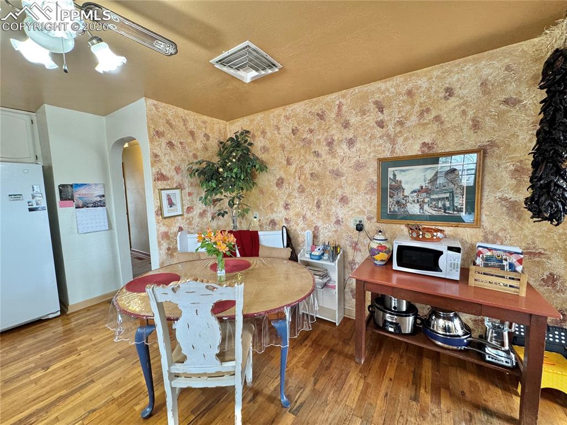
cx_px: 284
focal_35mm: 14
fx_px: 229
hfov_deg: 102.1
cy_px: 212
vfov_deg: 85.6
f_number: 2.2
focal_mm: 2.22
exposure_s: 1/60
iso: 200
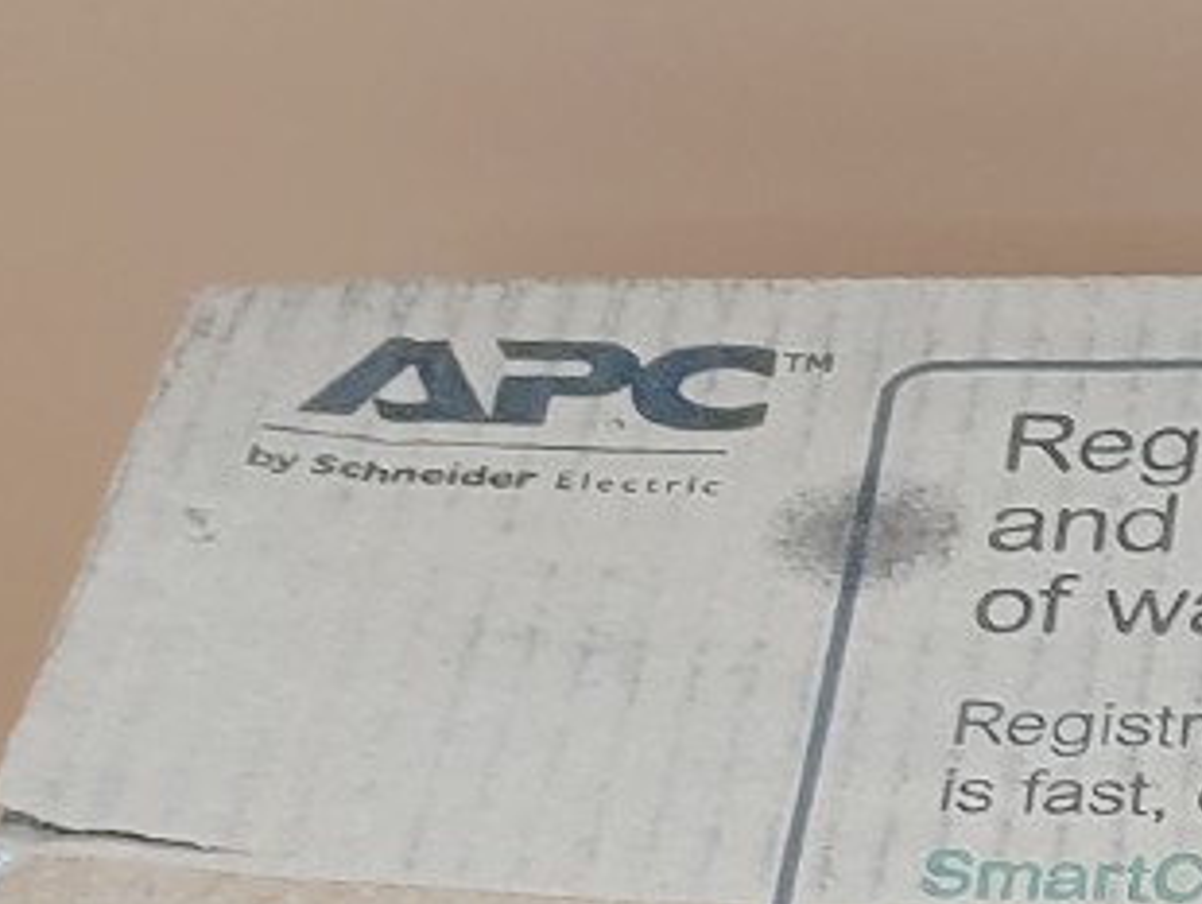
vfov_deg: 9.9
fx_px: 5004
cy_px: 1498
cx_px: 2206
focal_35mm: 144
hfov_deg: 12.4
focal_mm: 4.36
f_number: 1.8
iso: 50
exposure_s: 1/120
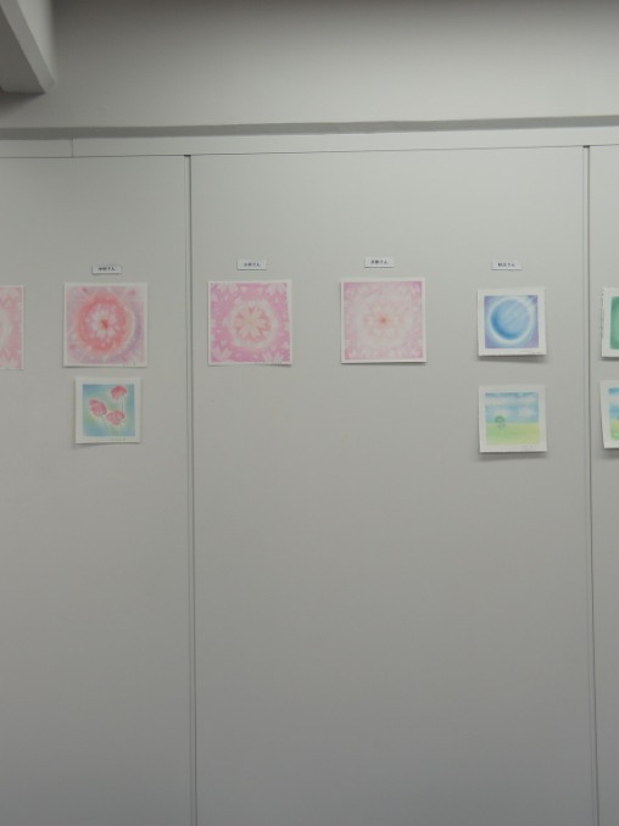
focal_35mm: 74
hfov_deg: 19.8
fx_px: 1765
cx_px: 166
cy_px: 413
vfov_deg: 26.3
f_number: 5.6
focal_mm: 34
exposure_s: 1/80
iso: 200
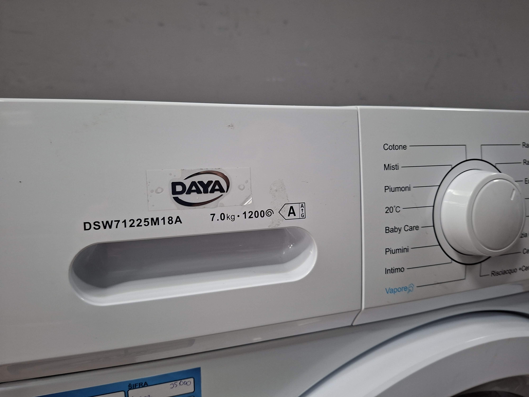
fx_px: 351
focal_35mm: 23
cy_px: 198
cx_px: 264
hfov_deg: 73.9
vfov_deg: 58.9
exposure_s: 1/50
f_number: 1.8
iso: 250
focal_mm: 5.54
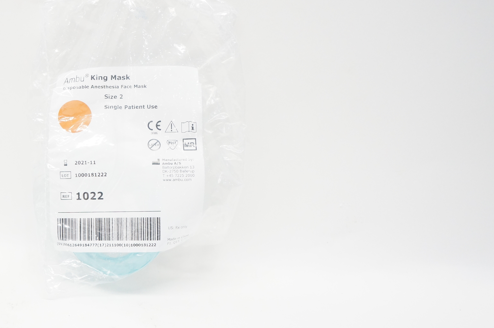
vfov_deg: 31.1
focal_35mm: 43
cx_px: 134
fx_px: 589
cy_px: 138
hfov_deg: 44.2
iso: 1600
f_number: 6.3
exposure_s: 1/160
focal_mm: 18
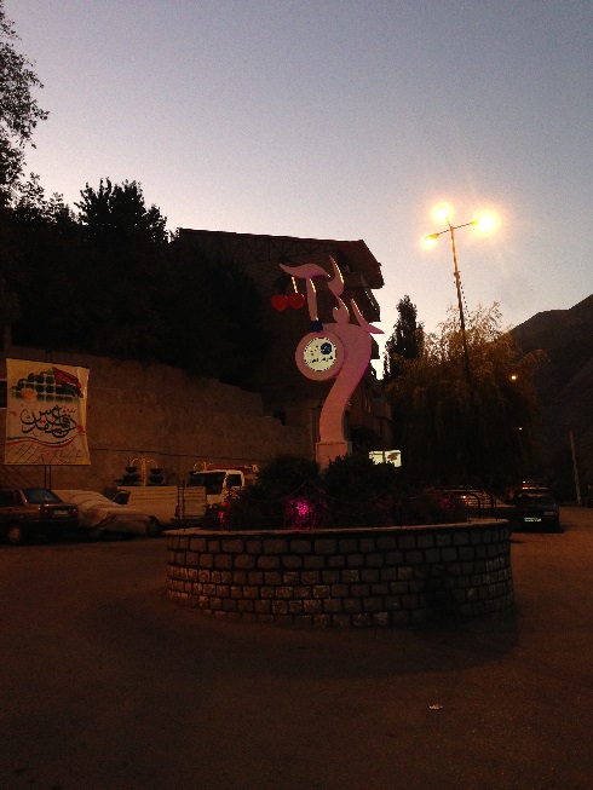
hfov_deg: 43.0
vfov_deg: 55.3
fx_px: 754
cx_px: 296
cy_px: 395
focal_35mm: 33
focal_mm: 4.12
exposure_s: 1/16
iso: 200
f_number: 2.4
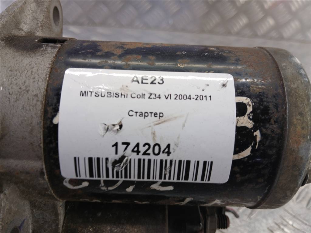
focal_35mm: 26
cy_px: 116
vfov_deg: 53.1
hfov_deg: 67.3
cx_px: 156
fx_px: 234
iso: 64
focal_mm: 3.98
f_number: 1.8
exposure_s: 1/50
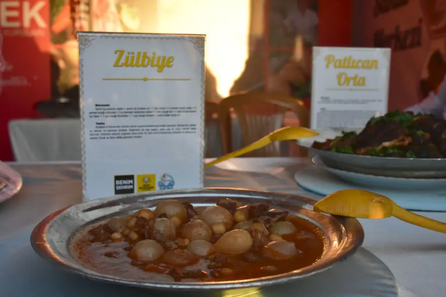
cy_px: 148
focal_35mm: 42
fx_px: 520
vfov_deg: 31.9
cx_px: 223
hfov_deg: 46.4
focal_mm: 28
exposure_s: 1/640
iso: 1600
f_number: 6.3
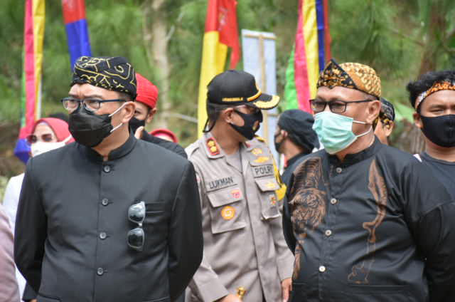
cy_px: 151
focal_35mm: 168
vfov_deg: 8.1
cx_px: 228
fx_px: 2119
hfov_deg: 12.3
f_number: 5.6
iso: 100
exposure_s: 1/125
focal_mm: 112
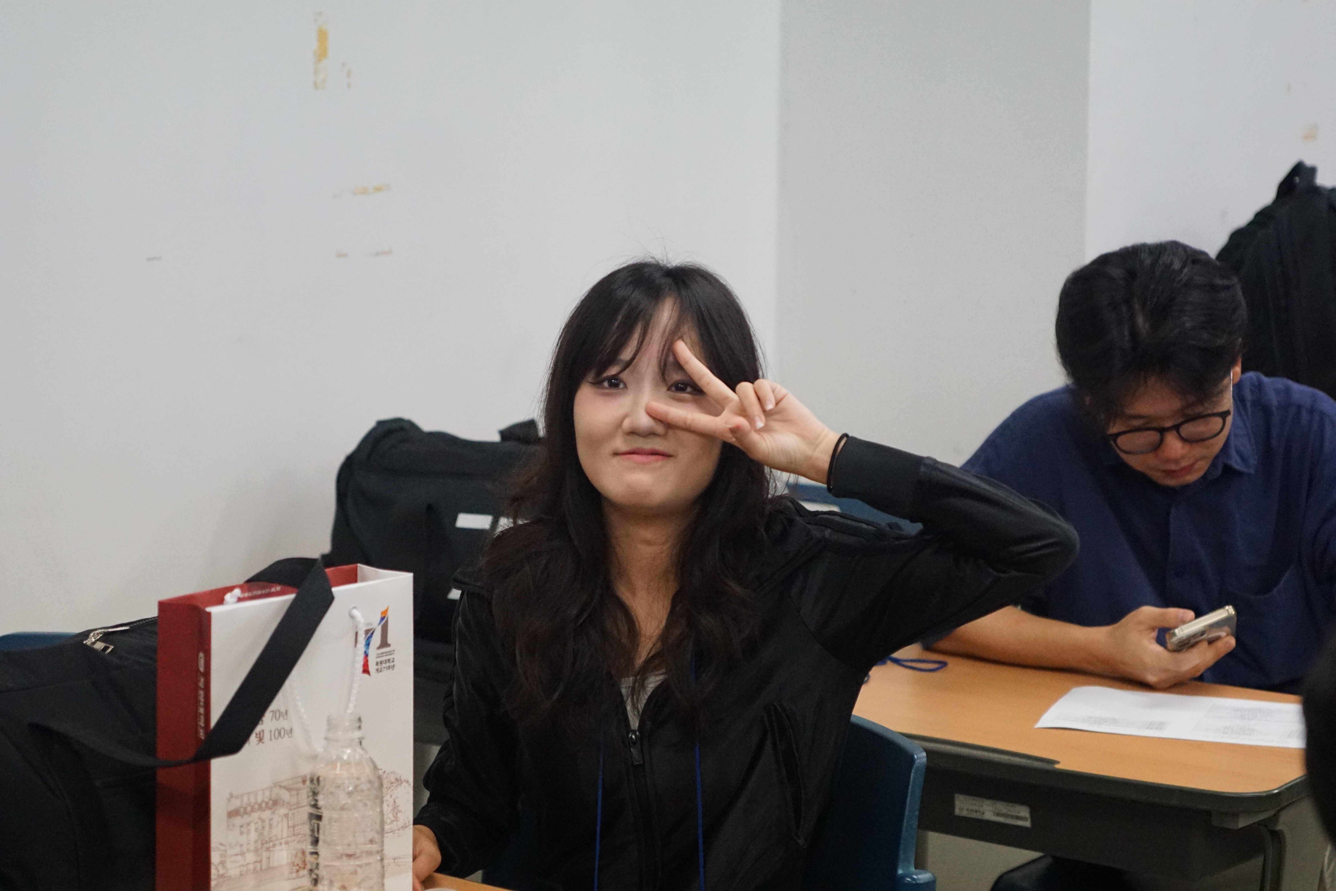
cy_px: 446
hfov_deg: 19.5
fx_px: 3896
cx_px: 668
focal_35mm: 105
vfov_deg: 13.0
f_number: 2.8
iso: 3200
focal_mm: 70
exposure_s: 1/500
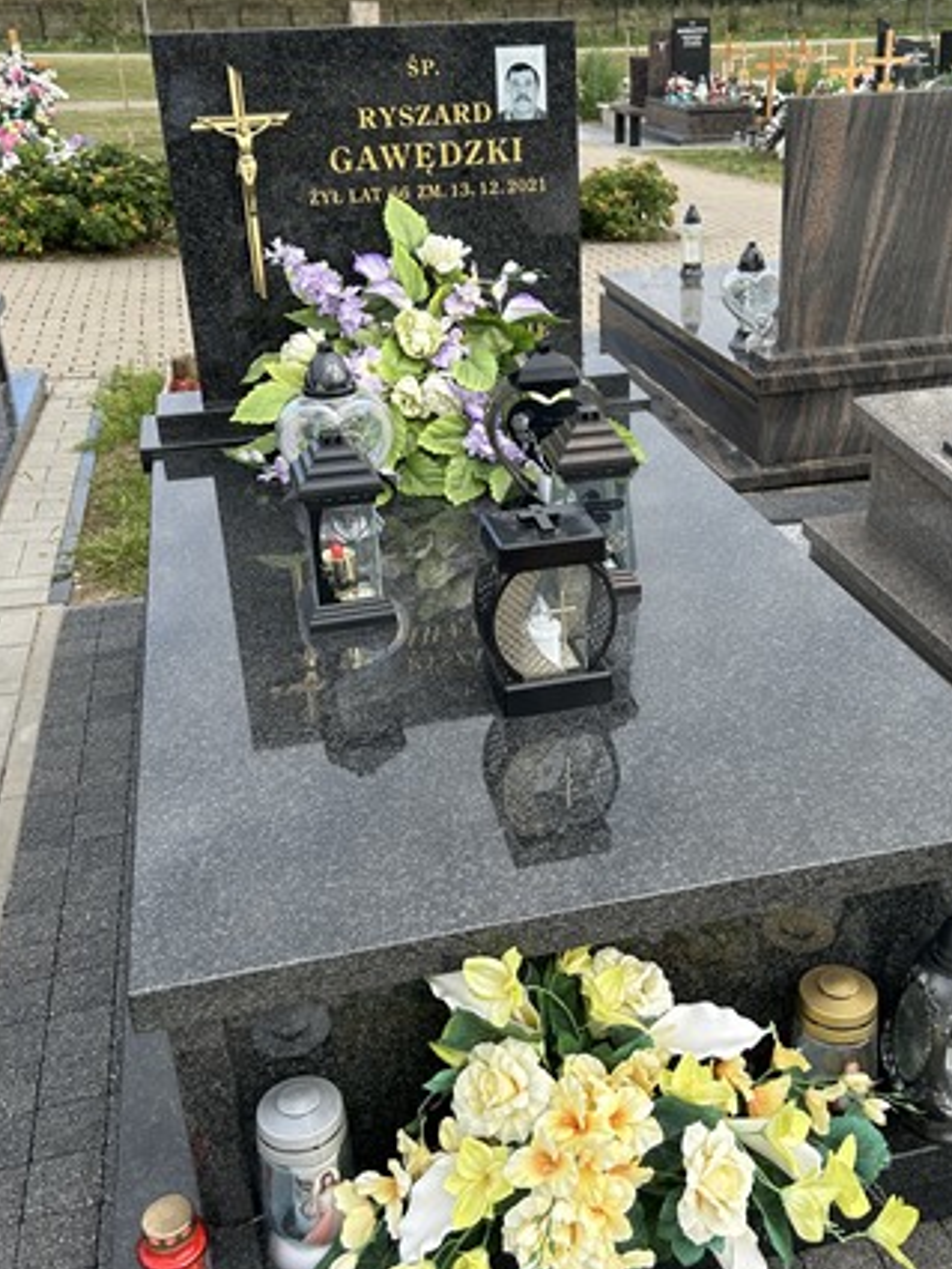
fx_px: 1356
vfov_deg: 50.1
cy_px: 590
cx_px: 570
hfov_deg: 38.5
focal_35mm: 37
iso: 50
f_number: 1.5
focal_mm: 5.7
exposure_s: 1/1171
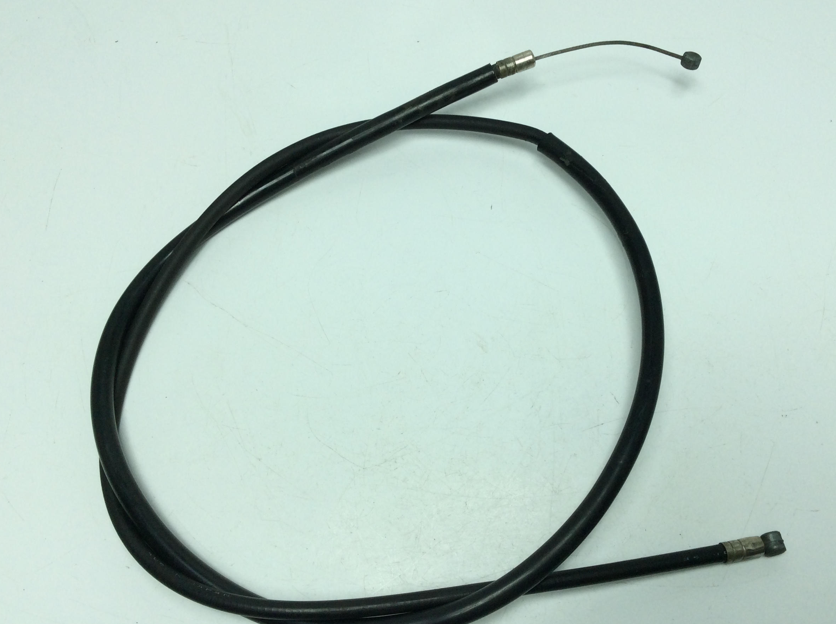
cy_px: 321
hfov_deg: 52.6
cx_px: 449
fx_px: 844
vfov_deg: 40.6
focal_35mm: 35
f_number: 2.4
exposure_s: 1/596
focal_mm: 3.3
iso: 32
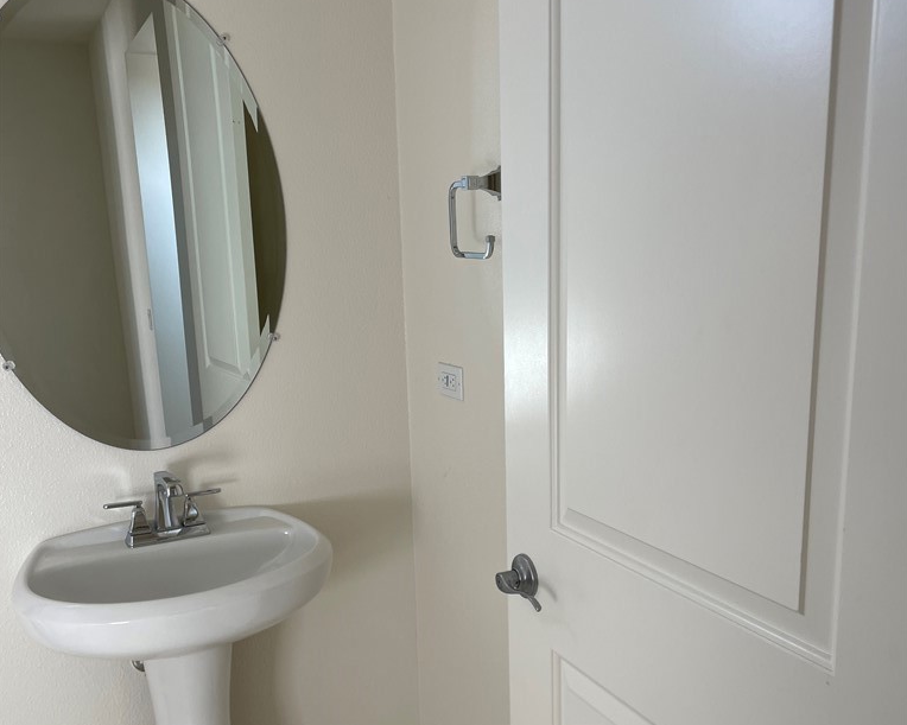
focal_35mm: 34
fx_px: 913
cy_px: 439
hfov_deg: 52.9
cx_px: 454
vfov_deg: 43.1
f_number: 1.6
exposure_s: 1/121
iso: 32
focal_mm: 4.2
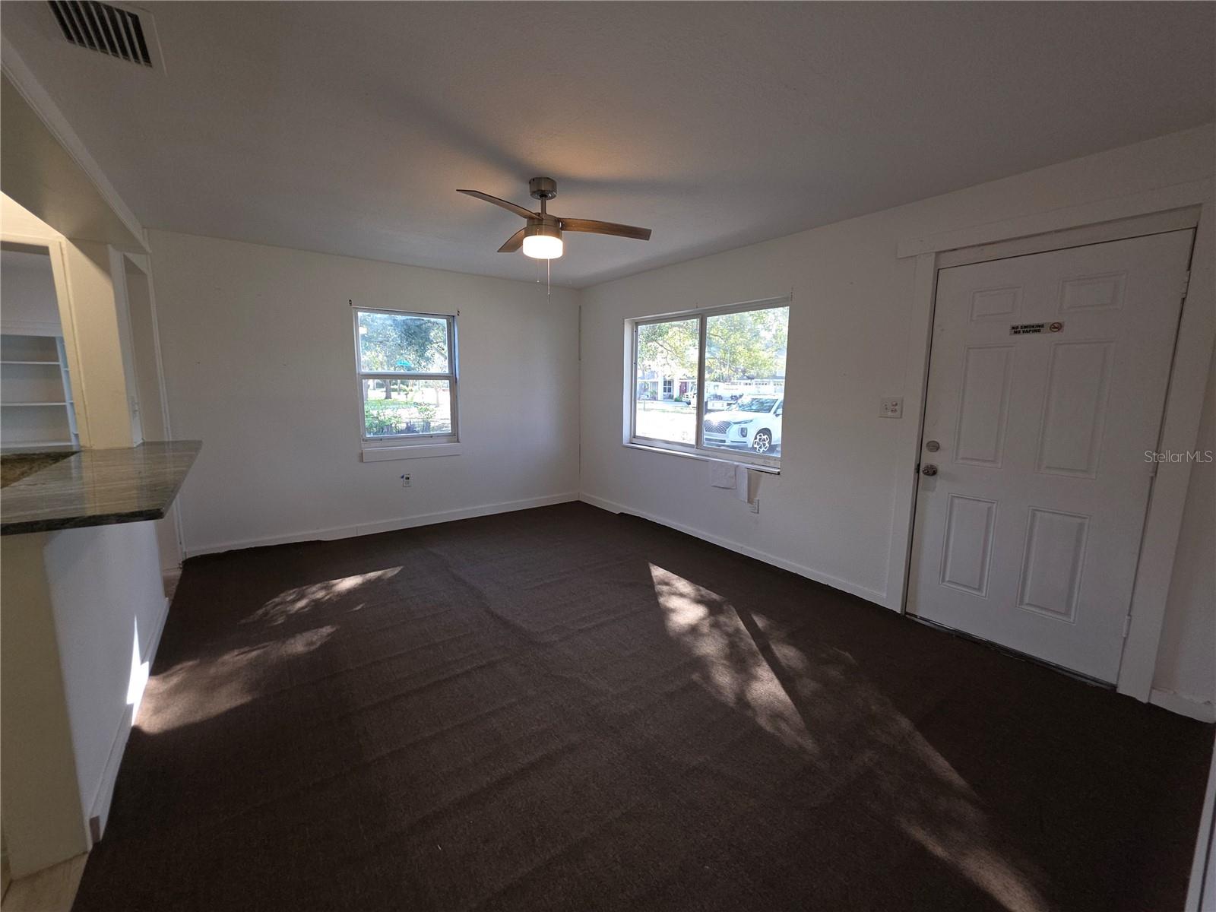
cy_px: 456
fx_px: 457
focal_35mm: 13
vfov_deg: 89.9
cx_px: 608
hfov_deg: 106.2
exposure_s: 1/60
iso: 50
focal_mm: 2.2
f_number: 1.9
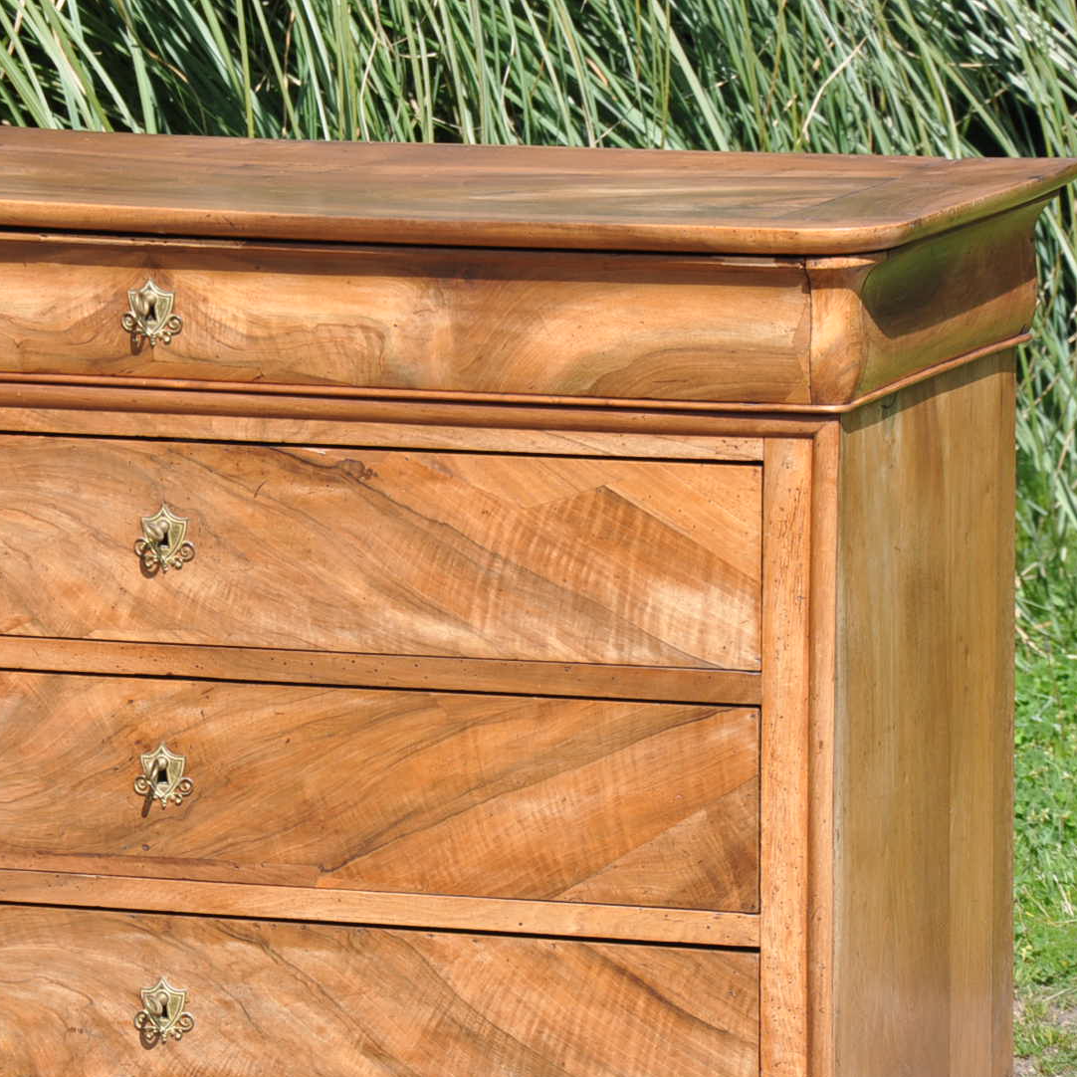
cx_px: 373
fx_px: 9322
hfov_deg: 6.6
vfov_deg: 6.6
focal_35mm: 265
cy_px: 692
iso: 320
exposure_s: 1/400
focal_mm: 105
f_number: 10
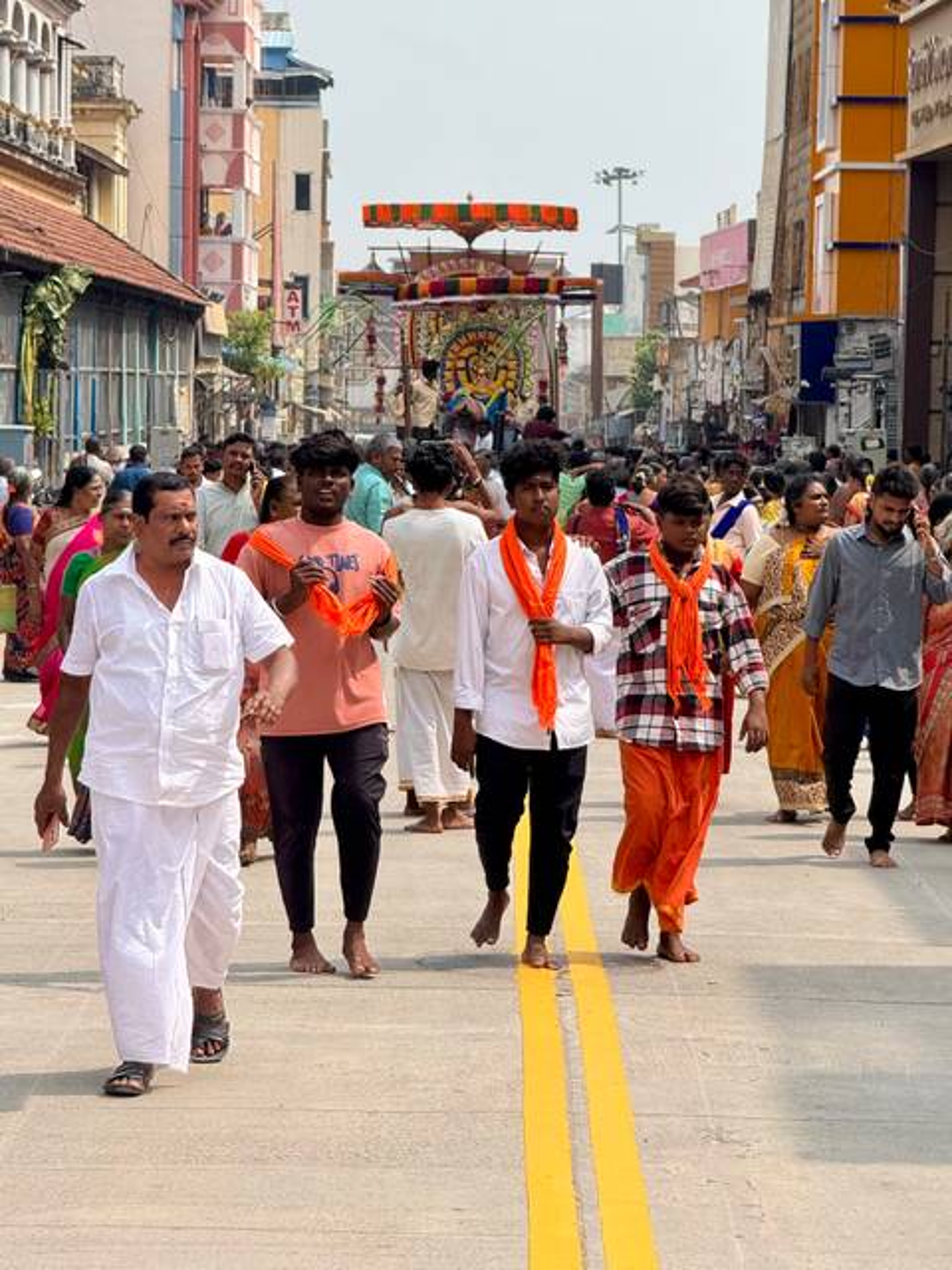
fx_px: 4400
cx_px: 476
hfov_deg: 12.3
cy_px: 635
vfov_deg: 16.4
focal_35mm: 120
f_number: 2.8
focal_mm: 15.66
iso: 50
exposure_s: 1/1546
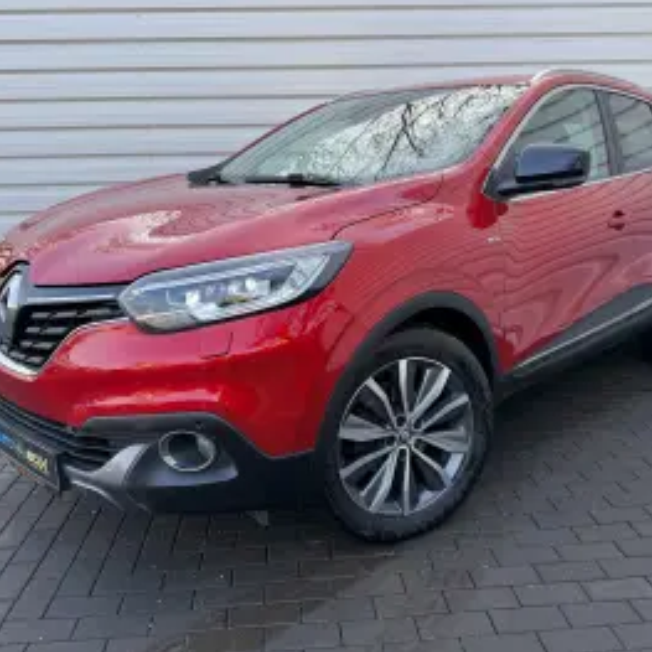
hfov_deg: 55.5
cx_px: 364
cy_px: 320
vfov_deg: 55.6
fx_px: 618
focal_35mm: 29
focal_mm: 6.76
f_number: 1.78
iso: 80
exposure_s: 1/347
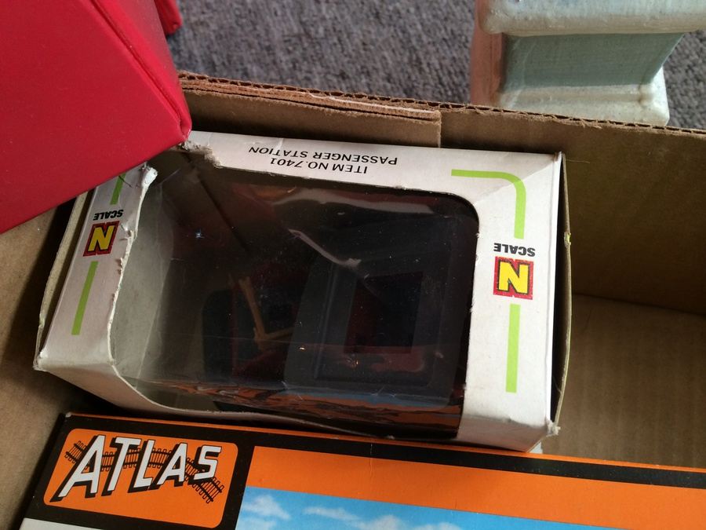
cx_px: 353
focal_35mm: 30
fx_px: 612
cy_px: 265
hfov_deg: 60.0
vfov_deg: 46.8
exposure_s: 1/30
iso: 50
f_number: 2.2
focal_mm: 4.12
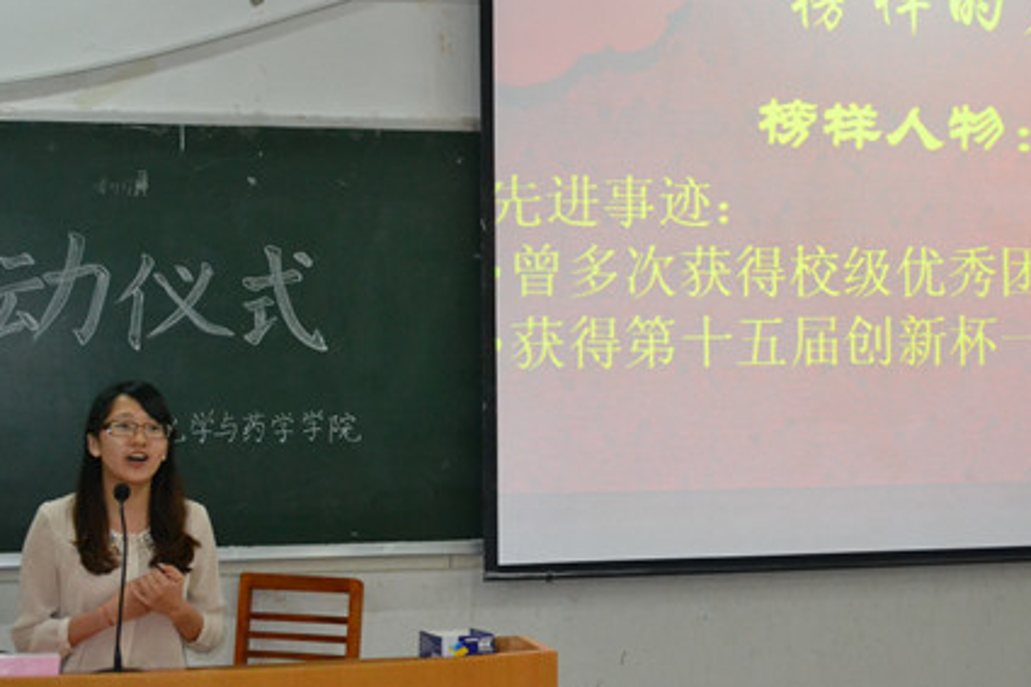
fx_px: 2061
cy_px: 277
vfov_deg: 18.9
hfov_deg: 28.1
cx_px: 548
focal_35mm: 72
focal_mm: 34
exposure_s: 1/60
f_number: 5
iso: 2500
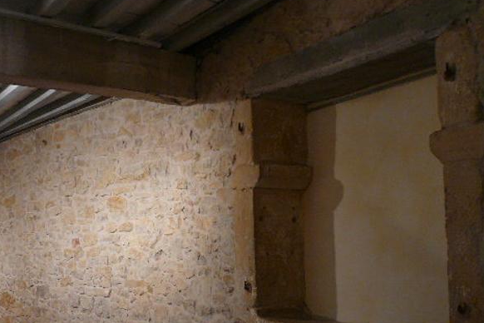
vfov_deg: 32.8
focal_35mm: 40
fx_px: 538
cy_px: 237
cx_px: 156
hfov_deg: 47.6
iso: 160
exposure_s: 1/30
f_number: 2.8
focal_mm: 4.6
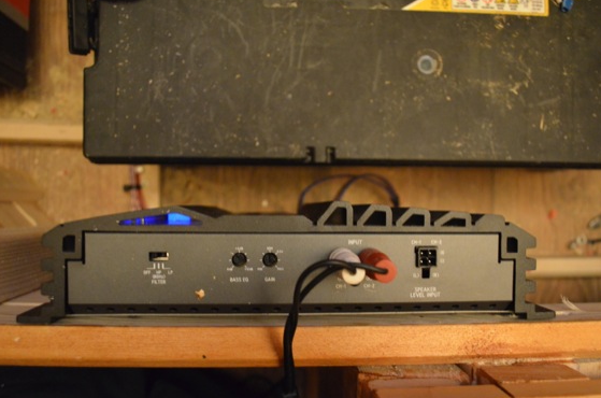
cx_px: 301
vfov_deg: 44.7
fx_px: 483
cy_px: 208
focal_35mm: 29
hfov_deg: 63.8
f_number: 3.5
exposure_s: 1/60
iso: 4000
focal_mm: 18
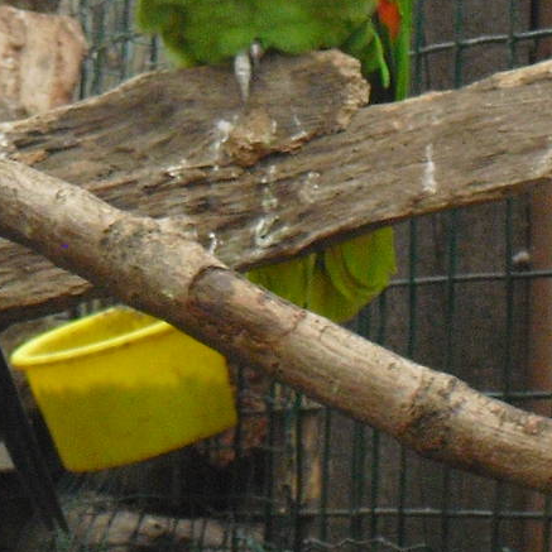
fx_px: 6242
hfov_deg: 5.0
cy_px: -68
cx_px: -154
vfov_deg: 5.0
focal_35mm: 346
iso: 400
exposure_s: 1/100
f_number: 5.6
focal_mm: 18.9
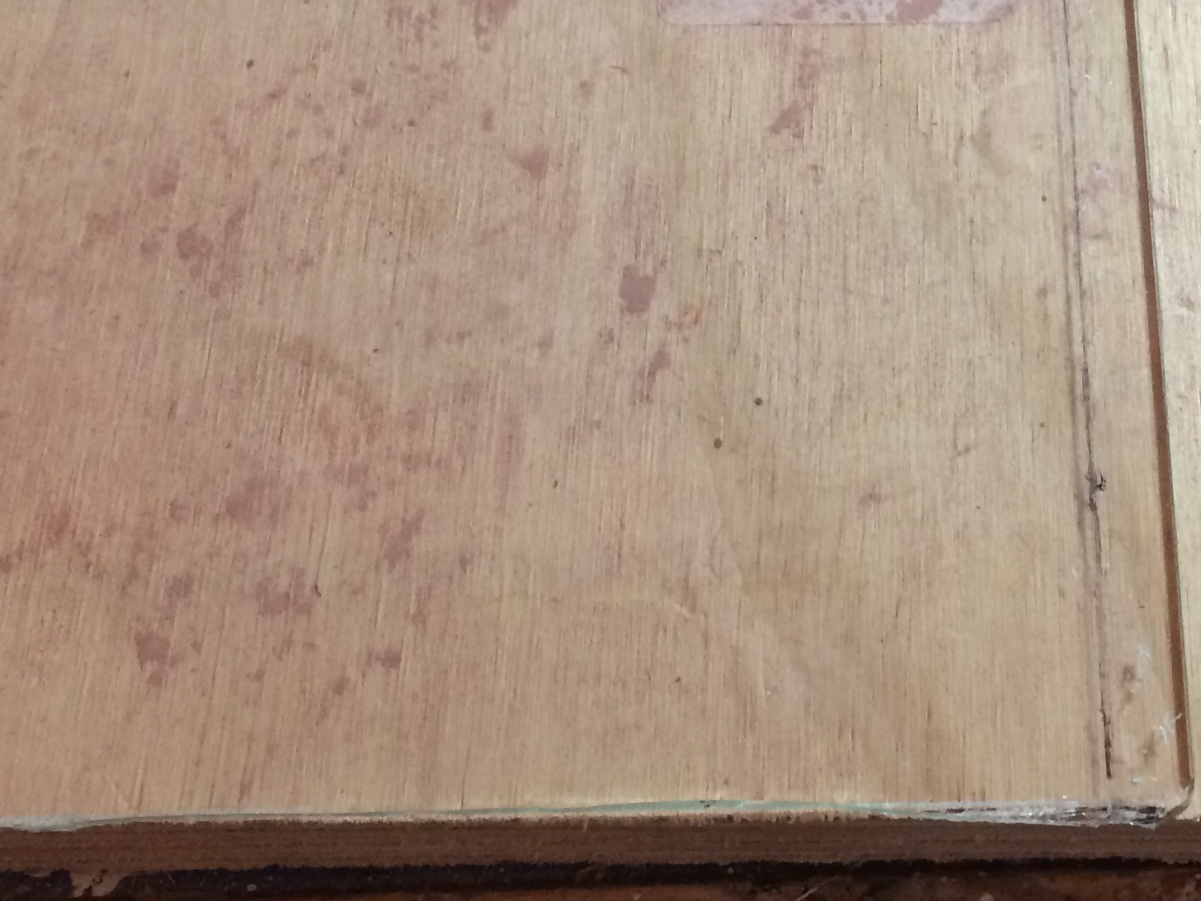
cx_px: 919
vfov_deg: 22.4
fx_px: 2255
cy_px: 240
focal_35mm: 65
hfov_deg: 29.3
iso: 160
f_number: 2.2
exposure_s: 1/30
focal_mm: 4.15
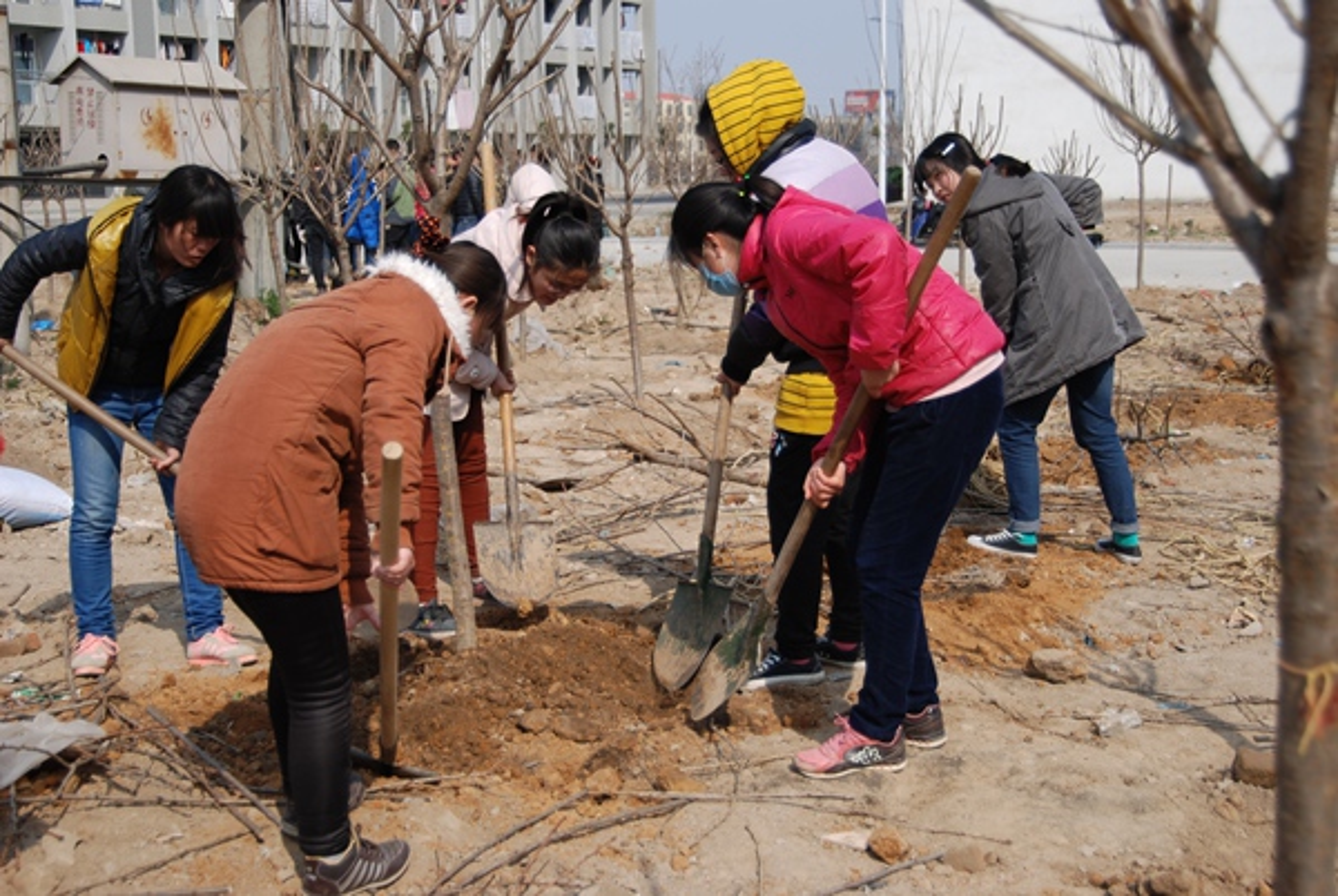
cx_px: 669
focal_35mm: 51
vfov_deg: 26.6
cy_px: 448
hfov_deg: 38.8
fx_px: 1898
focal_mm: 34
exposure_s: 1/800
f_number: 4
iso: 100
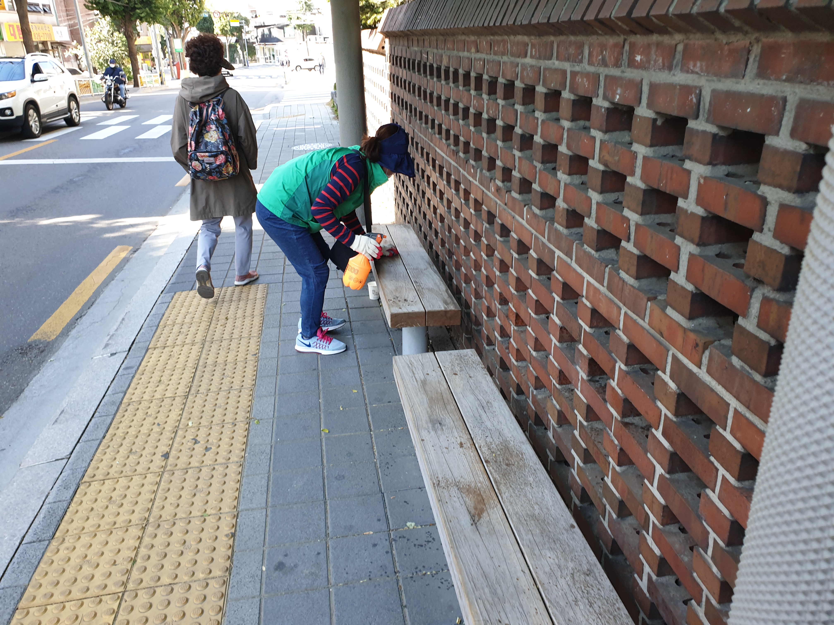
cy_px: 312
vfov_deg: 53.1
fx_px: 626
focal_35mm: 26
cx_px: 417
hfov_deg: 67.3
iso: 80
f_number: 2.4
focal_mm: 4.3
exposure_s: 1/120
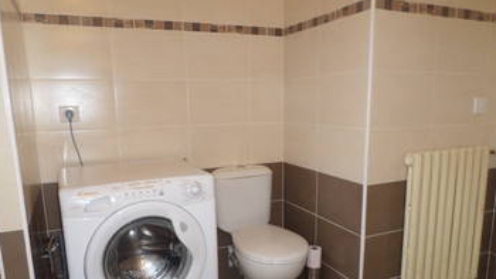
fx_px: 368
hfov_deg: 67.9
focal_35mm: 28
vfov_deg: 41.2
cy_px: 177
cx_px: 248
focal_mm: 4.5
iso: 100
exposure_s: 1/30
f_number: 2.5
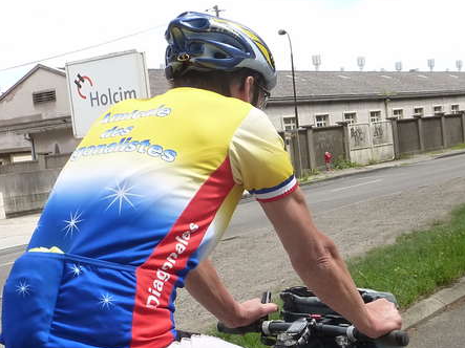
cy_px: 229
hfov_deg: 31.6
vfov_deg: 23.9
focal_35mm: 61
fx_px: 819
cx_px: 279
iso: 200
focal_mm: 4.1
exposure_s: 1/500
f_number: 4
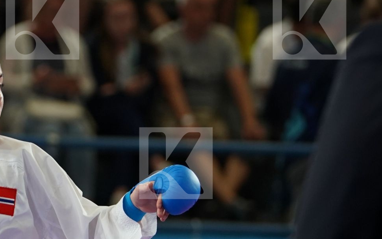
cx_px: 43
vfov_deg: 2.9
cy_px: 163
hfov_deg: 4.6
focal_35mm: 456
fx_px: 4747
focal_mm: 161
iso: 1000
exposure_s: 1/1000
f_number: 2.8
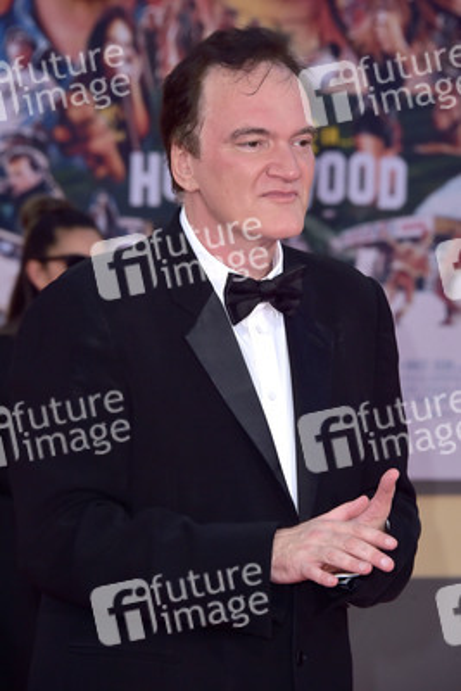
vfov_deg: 12.1
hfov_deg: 8.1
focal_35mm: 170
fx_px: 3262
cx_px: 230
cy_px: 346
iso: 800
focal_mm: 170
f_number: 7.1
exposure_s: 1/250
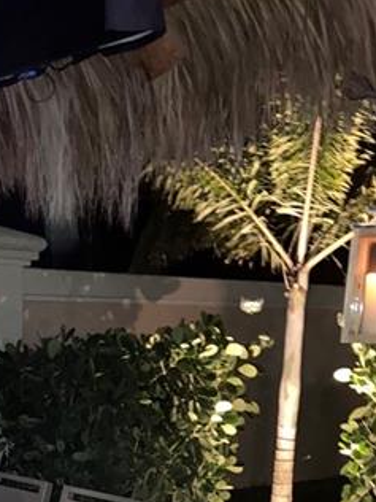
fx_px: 985
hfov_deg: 20.9
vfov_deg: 26.5
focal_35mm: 68
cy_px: 543
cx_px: 3
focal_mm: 3.99
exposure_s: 1/4
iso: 400
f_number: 1.8
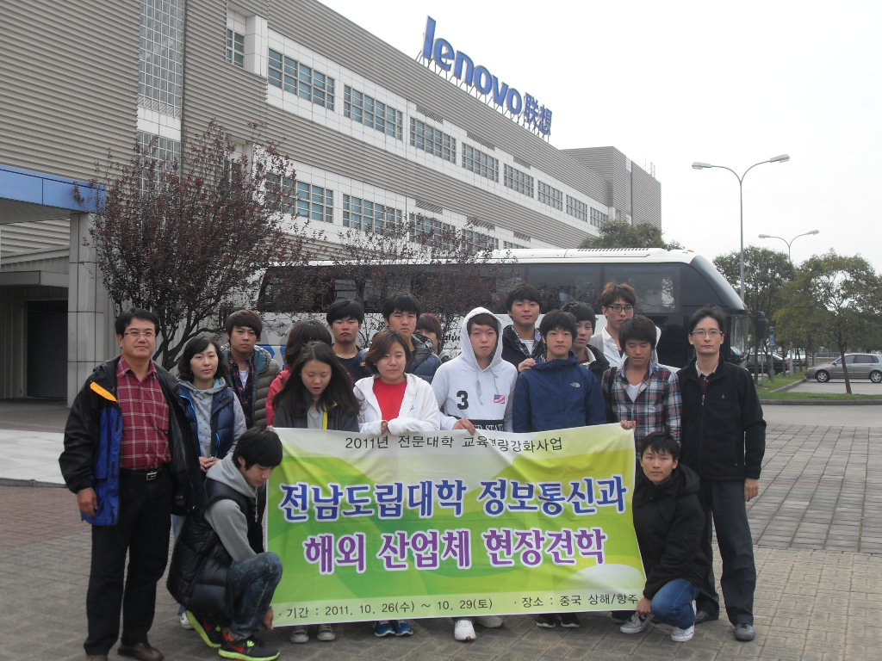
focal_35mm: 40
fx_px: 1019
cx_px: 441
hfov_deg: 46.8
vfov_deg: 36.0
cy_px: 330
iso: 80
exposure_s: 1/90
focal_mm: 7.1
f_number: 7.7
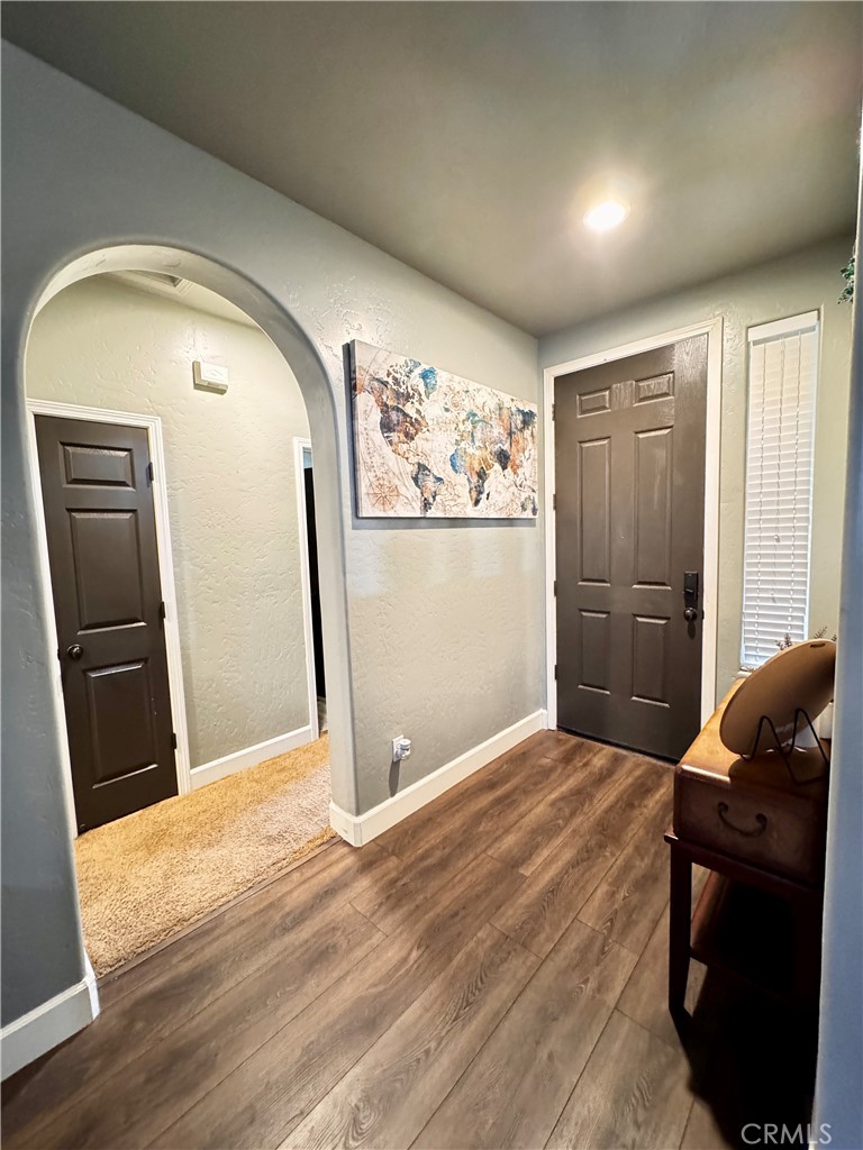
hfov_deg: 85.7
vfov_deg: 102.1
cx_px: 432
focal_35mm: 14
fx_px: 465
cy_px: 575
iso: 1250
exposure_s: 1/30
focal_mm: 2.22
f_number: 2.2
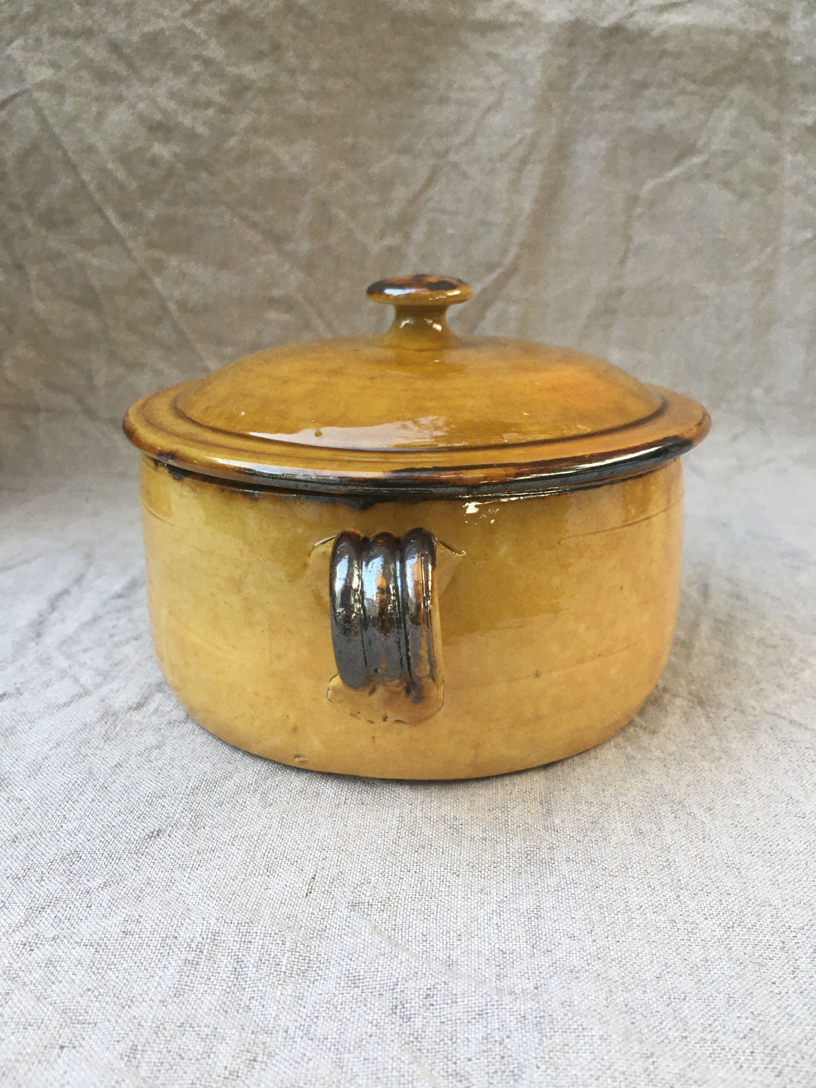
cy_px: 544
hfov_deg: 48.2
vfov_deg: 61.7
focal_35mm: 29
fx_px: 911
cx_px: 408
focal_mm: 4.15
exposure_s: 1/33
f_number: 2.2
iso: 50
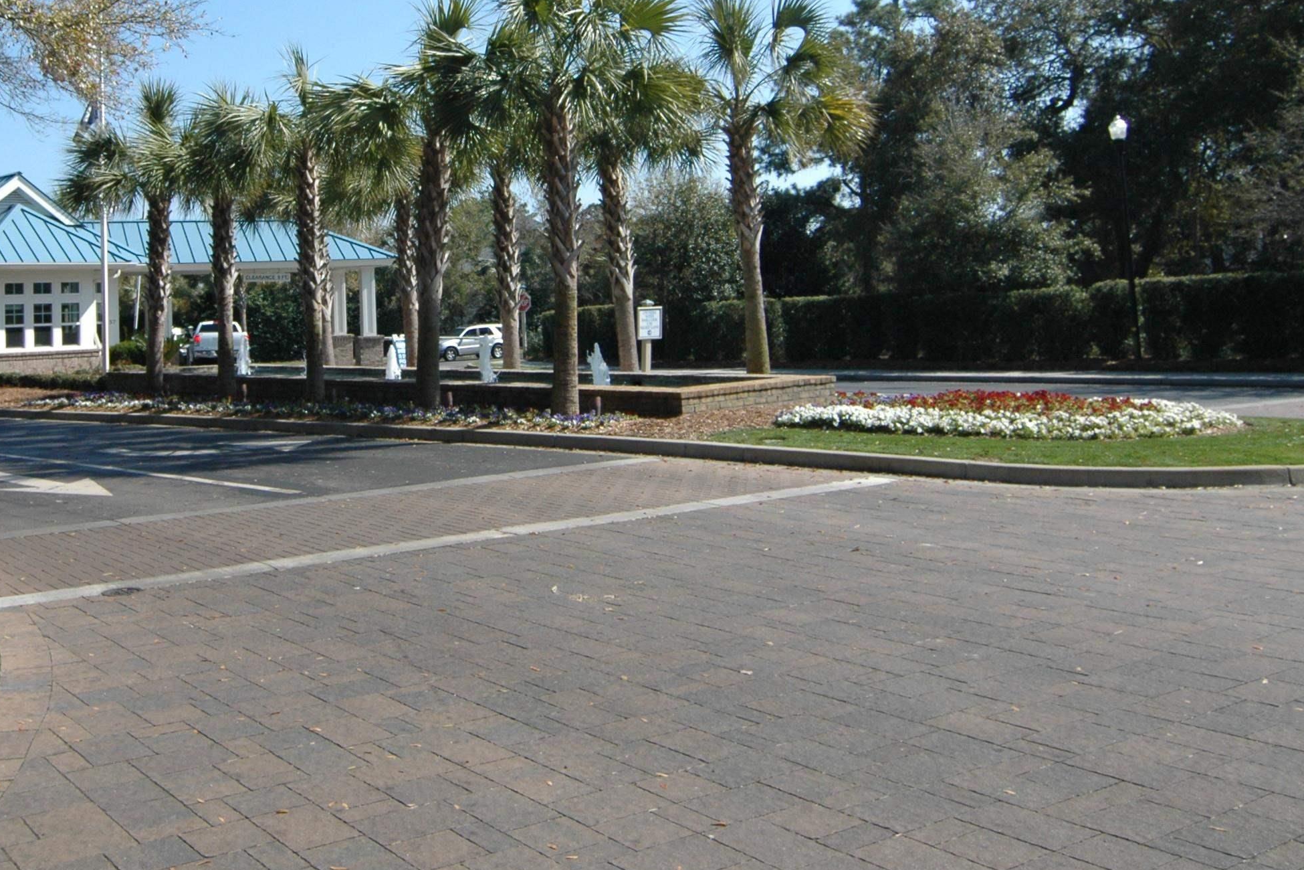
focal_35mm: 37
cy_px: 203
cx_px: 443
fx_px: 1340
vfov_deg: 35.1
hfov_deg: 51.0
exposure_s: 1/400
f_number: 10
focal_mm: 16
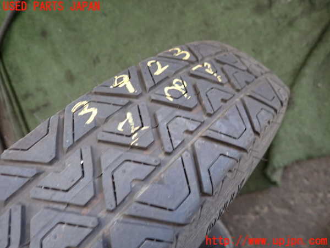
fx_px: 238
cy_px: 124
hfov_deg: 69.4
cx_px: 165
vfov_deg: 54.9
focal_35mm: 25
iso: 400
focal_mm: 4.5
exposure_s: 1/30
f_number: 2
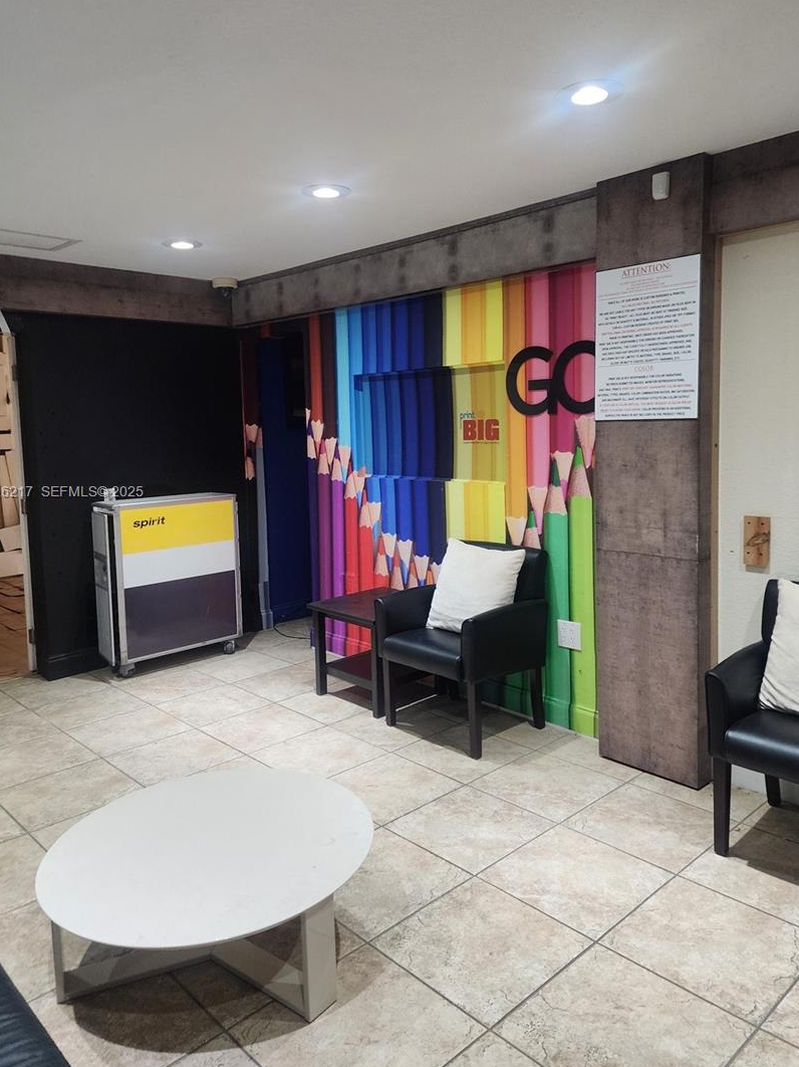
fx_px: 800
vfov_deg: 67.2
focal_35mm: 26
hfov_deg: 53.0
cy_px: 493
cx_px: 410
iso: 400
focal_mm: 6.4
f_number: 1.8
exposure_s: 1/120
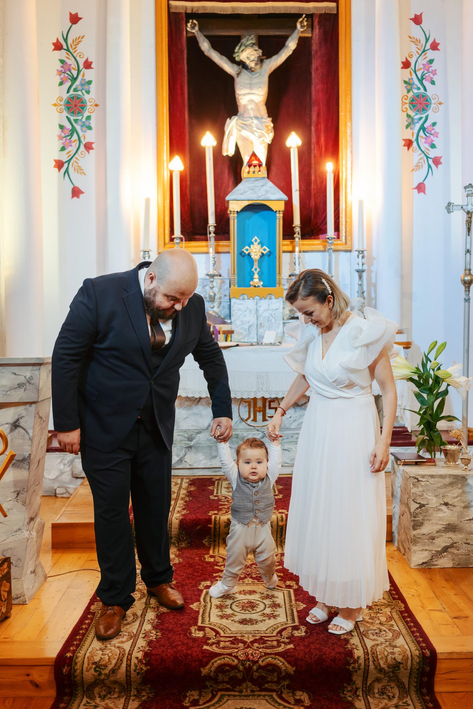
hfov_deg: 37.9
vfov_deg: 54.4
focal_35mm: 35
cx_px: 236
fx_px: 690
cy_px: 354
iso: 800
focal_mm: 35
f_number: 2.8
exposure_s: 1/125
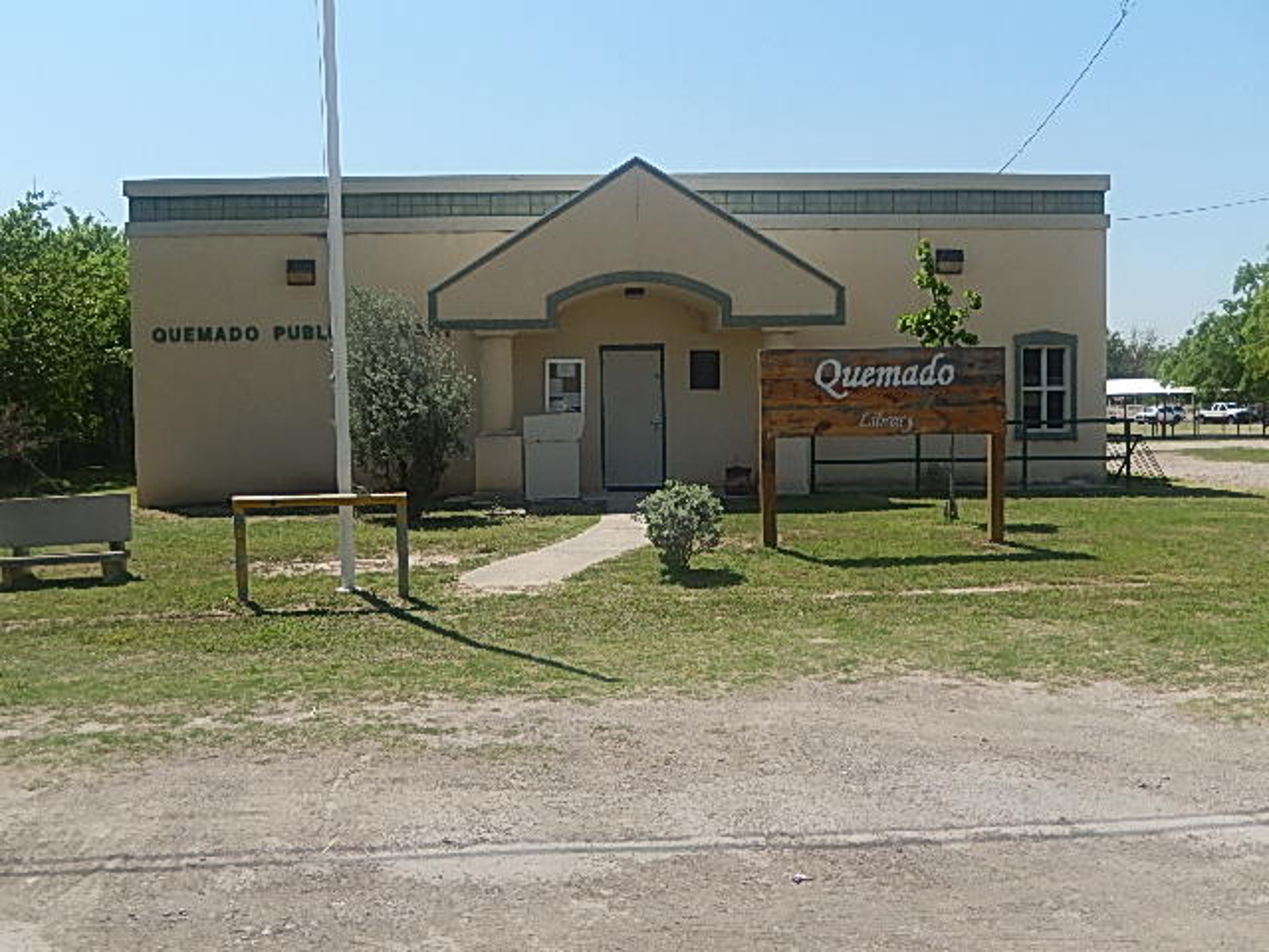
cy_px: 476
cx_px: 634
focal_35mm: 36
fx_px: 1320
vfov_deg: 39.7
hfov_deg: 51.4
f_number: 4
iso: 125
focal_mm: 6.5
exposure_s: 1/1250
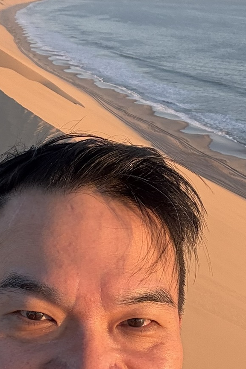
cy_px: 226
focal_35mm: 74
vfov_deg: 27.3
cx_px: 102
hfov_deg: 18.4
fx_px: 758
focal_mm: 2.69
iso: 25
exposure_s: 1/224
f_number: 1.9
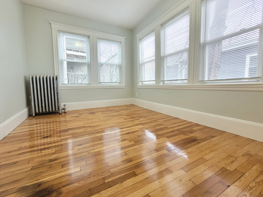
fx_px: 114
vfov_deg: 81.7
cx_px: 131
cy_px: 96
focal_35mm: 15
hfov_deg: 98.2
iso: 320
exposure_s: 1/60
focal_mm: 1.74
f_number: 2.2
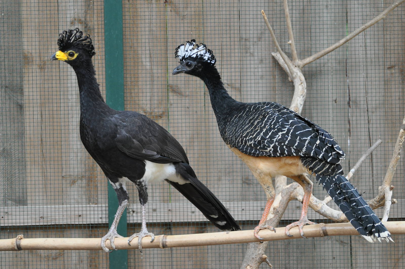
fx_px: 1517
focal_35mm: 135
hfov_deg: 15.2
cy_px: 134
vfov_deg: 10.1
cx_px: 202
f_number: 4.5
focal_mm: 90
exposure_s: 1/160
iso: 800
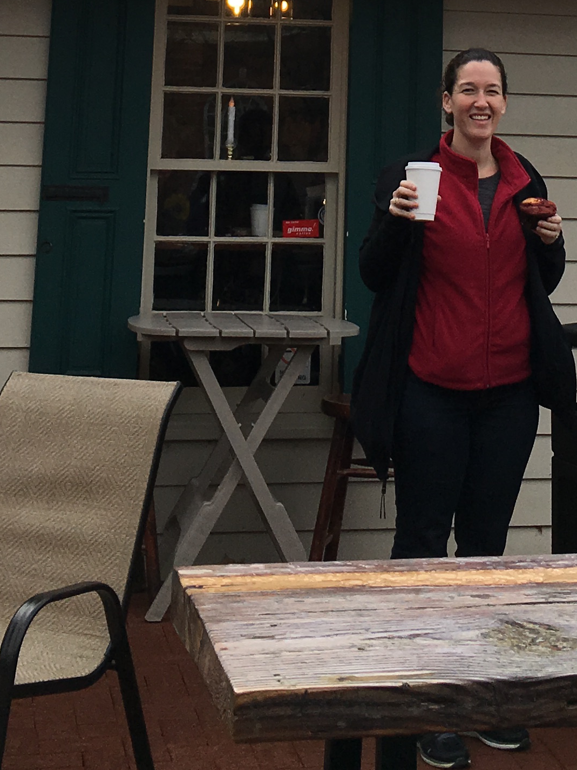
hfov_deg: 17.9
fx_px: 1823
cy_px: -190
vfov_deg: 21.8
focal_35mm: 82
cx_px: 417
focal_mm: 4.15
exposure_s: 1/810
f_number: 2.2
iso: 25
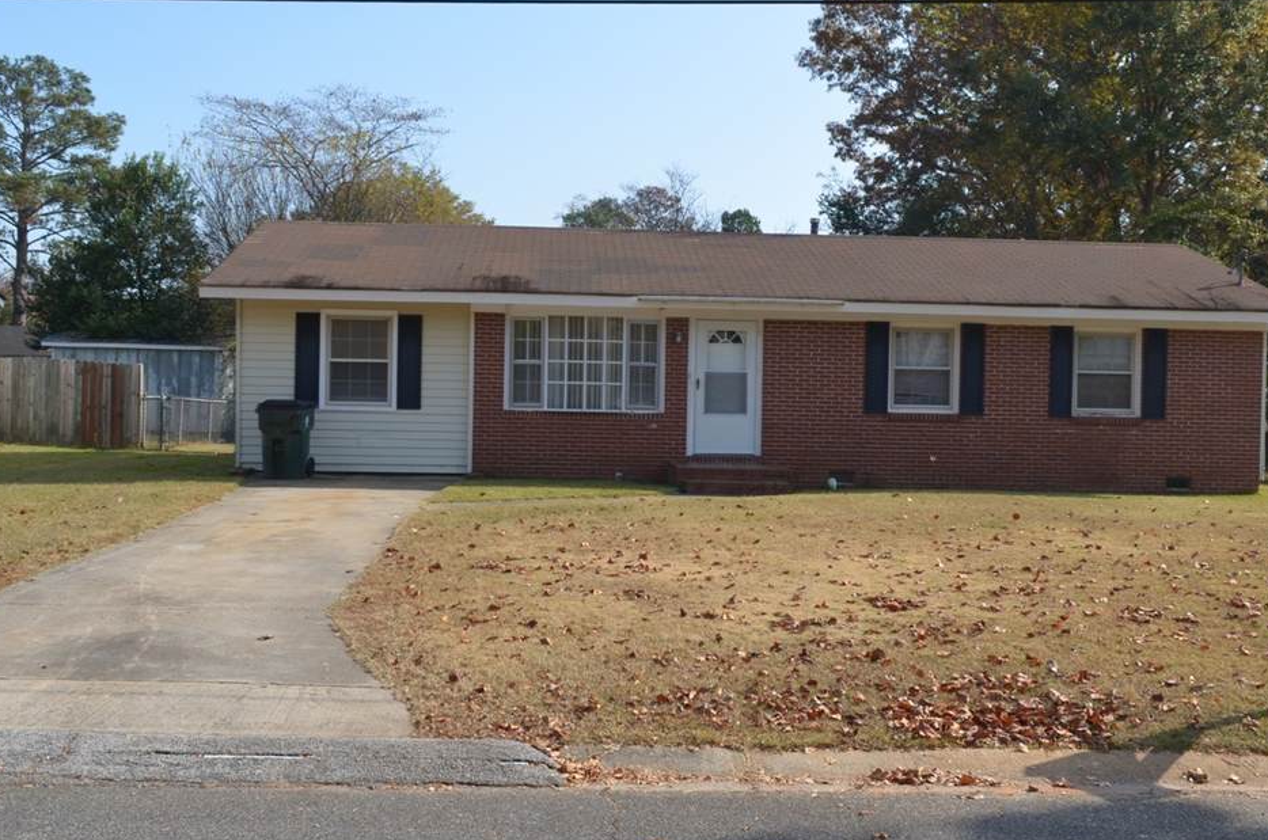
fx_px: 1301
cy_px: 387
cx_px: 635
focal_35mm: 37
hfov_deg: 52.0
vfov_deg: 35.8
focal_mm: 18
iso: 100
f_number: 7.1
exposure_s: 1/200
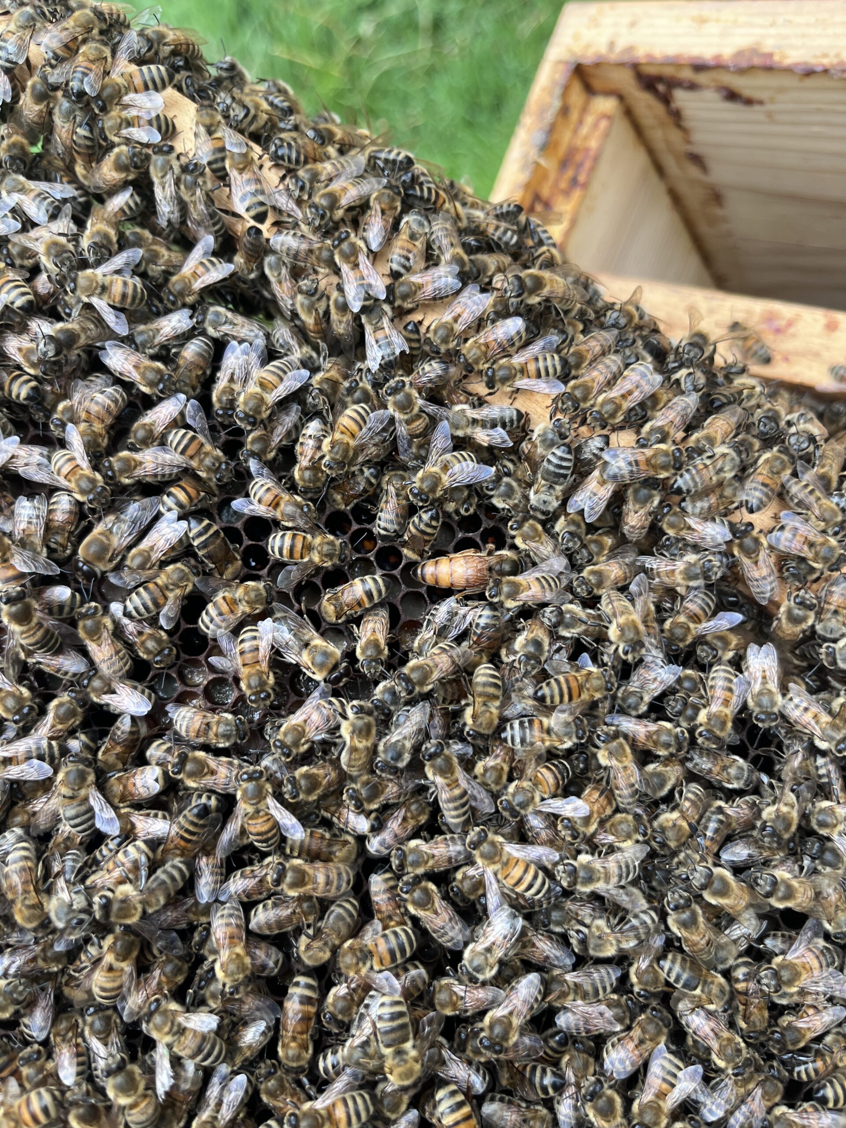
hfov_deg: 53.1
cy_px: 564
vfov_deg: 67.3
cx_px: 423
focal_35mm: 26
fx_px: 847
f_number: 1.6
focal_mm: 5.1
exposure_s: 1/122
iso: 40
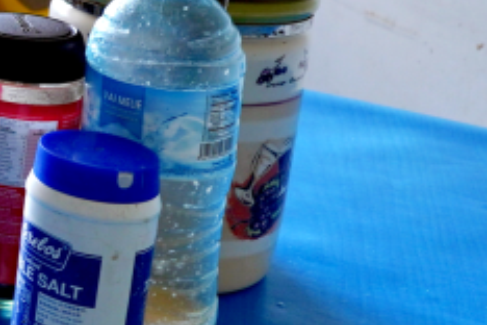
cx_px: -522
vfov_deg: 16.9
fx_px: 1042
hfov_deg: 17.5
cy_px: -71
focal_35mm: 77
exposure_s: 1/30
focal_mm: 10
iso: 100
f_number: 3.5
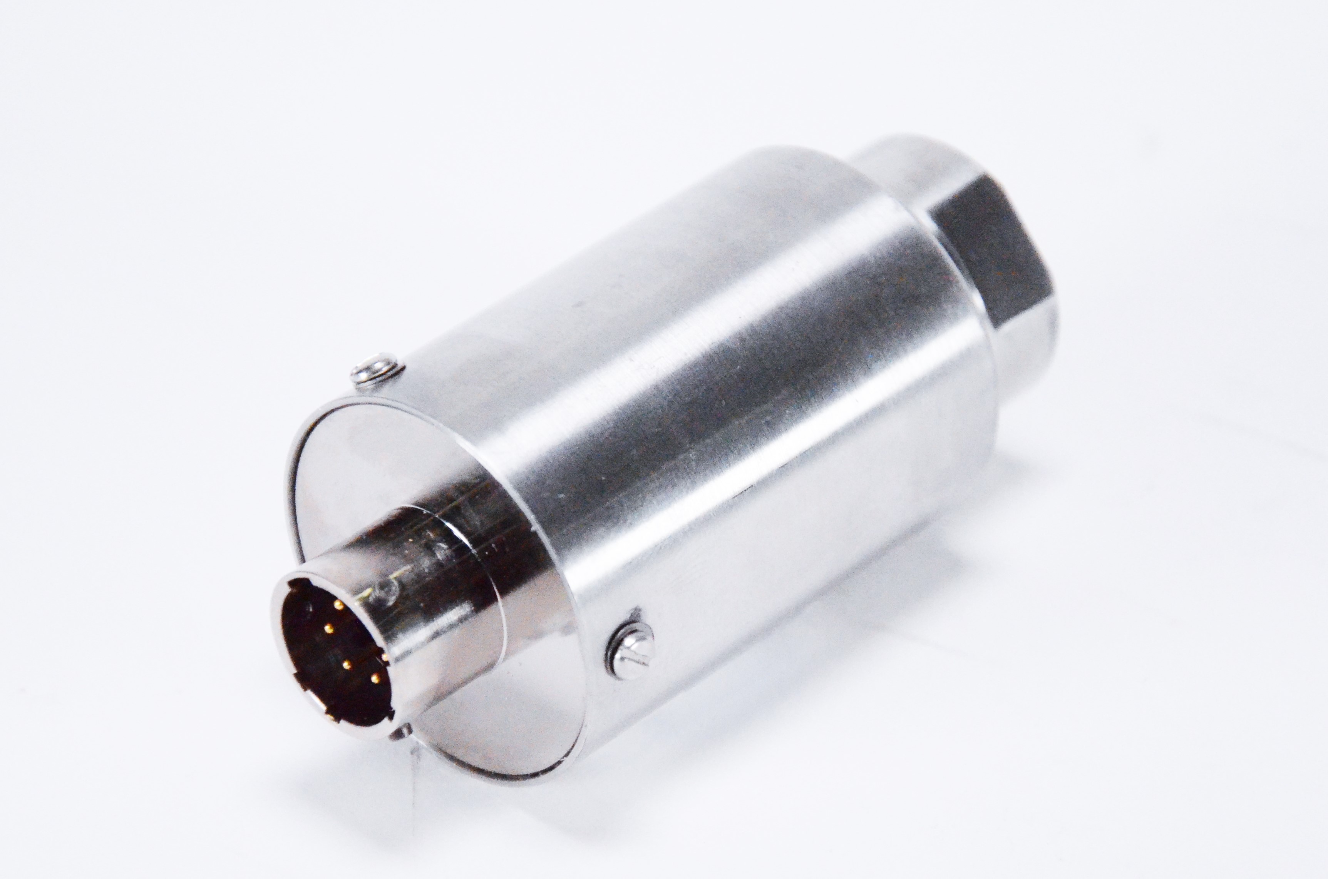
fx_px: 4141
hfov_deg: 18.2
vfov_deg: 12.1
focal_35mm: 112
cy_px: 440
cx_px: 664
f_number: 5.3
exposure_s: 1/8000
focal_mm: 75
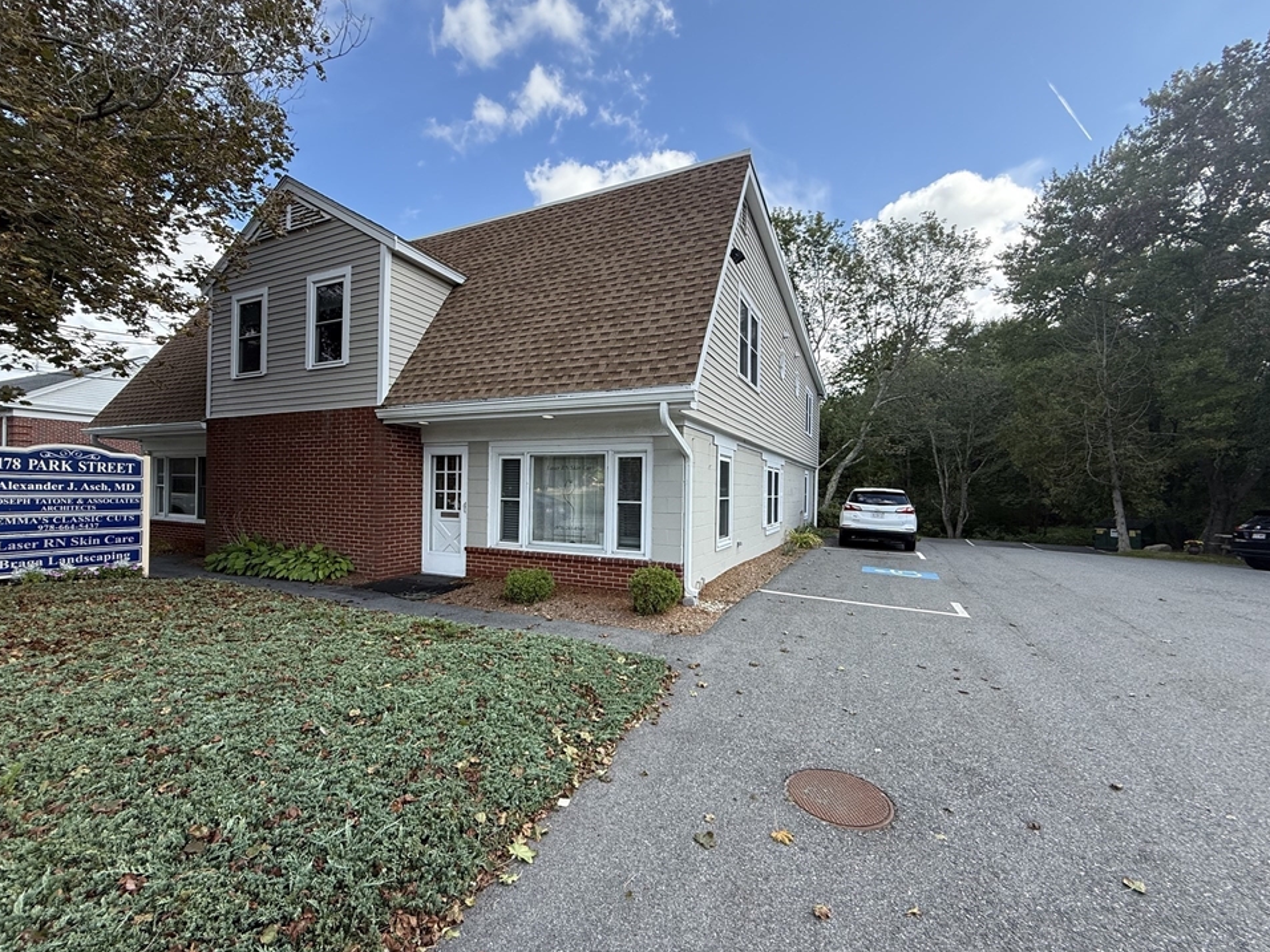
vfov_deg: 81.7
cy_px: 489
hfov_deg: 98.1
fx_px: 550
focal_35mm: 15
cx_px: 607
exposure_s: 1/585
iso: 64
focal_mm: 2.22
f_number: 2.2
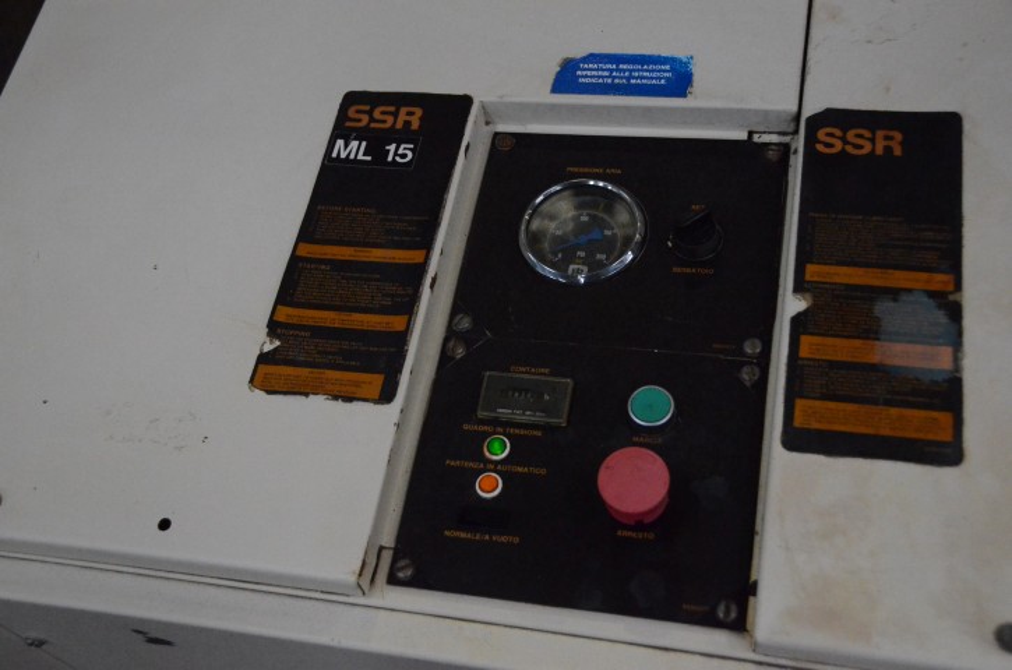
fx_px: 1220
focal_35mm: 44
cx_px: 506
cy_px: 335
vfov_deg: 30.7
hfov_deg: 45.0
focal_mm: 29
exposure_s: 1/4000
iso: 6400
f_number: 4
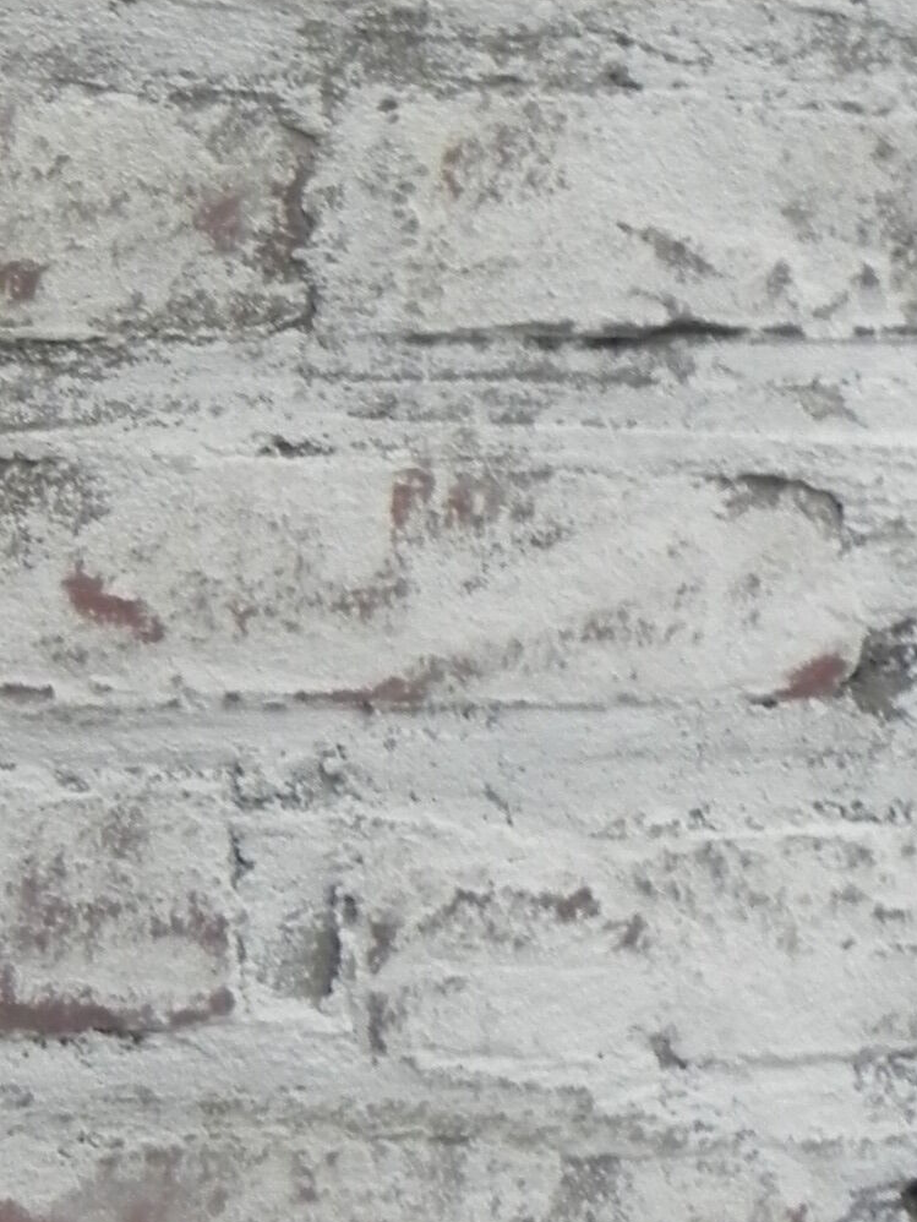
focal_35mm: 95
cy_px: -171
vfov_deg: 19.6
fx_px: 3354
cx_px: -519
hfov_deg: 14.4
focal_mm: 4.6
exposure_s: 1/30
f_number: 2.8
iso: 314
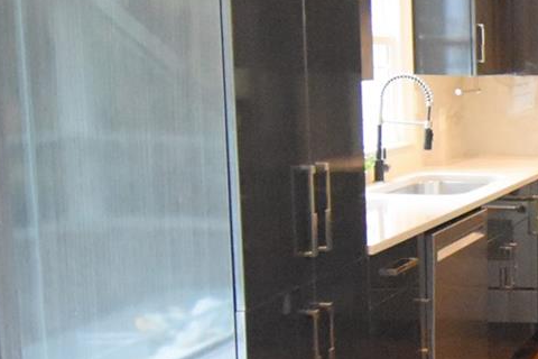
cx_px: 792
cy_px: 179
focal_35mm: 64
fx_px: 956
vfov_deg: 21.2
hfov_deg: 24.7
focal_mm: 10
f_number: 4.5
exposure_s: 1/125
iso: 5600
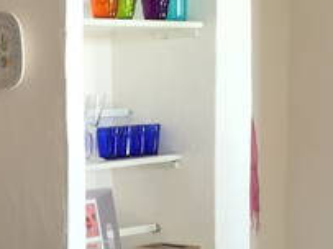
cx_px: -266
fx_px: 1086
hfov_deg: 15.1
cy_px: 223
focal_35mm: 113
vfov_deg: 13.0
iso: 32
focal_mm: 4.15
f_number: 2.2
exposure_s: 1/50
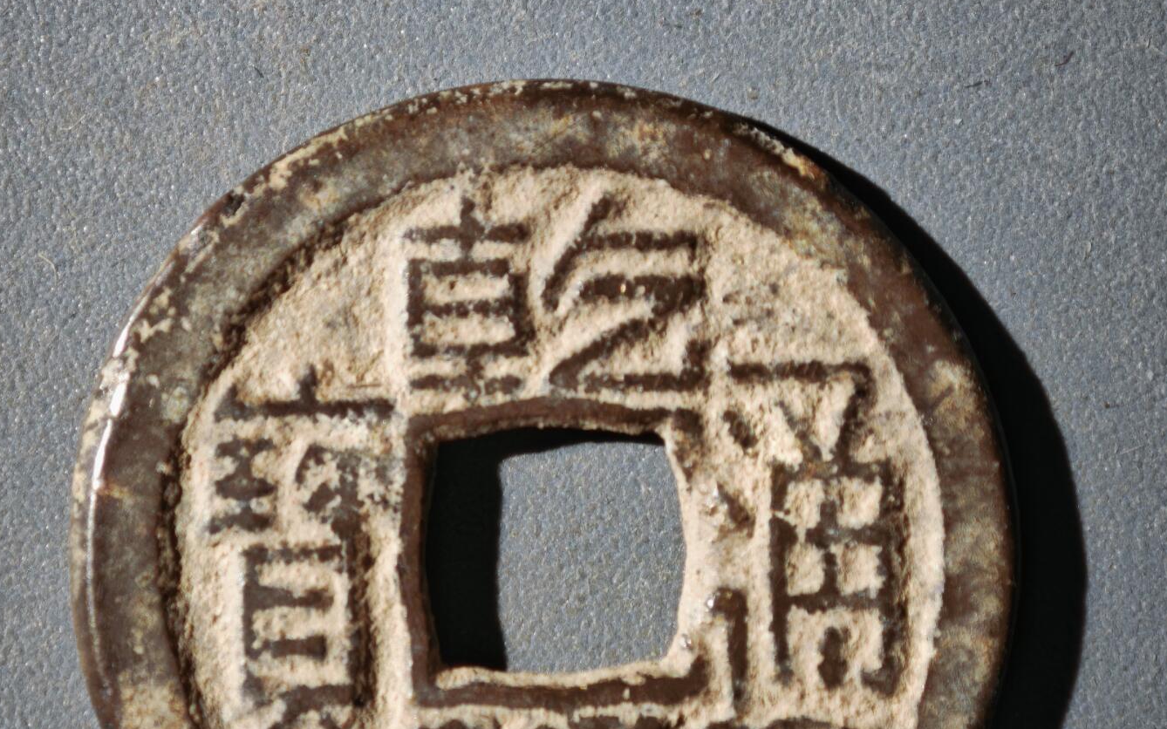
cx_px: 582
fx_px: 4579
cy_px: 401
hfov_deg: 14.5
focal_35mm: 144
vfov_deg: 9.1
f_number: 2
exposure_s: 1/100
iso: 160
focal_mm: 9
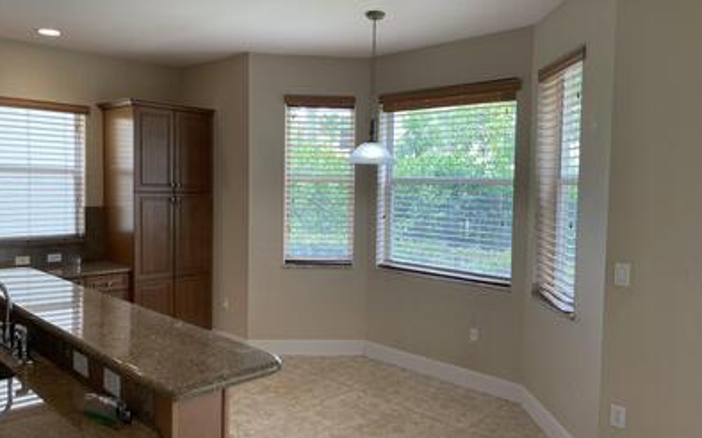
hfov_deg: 66.5
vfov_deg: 44.5
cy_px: 208
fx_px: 536
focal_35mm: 28
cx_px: 355
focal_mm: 5.1
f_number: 1.6
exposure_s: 1/120
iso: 50
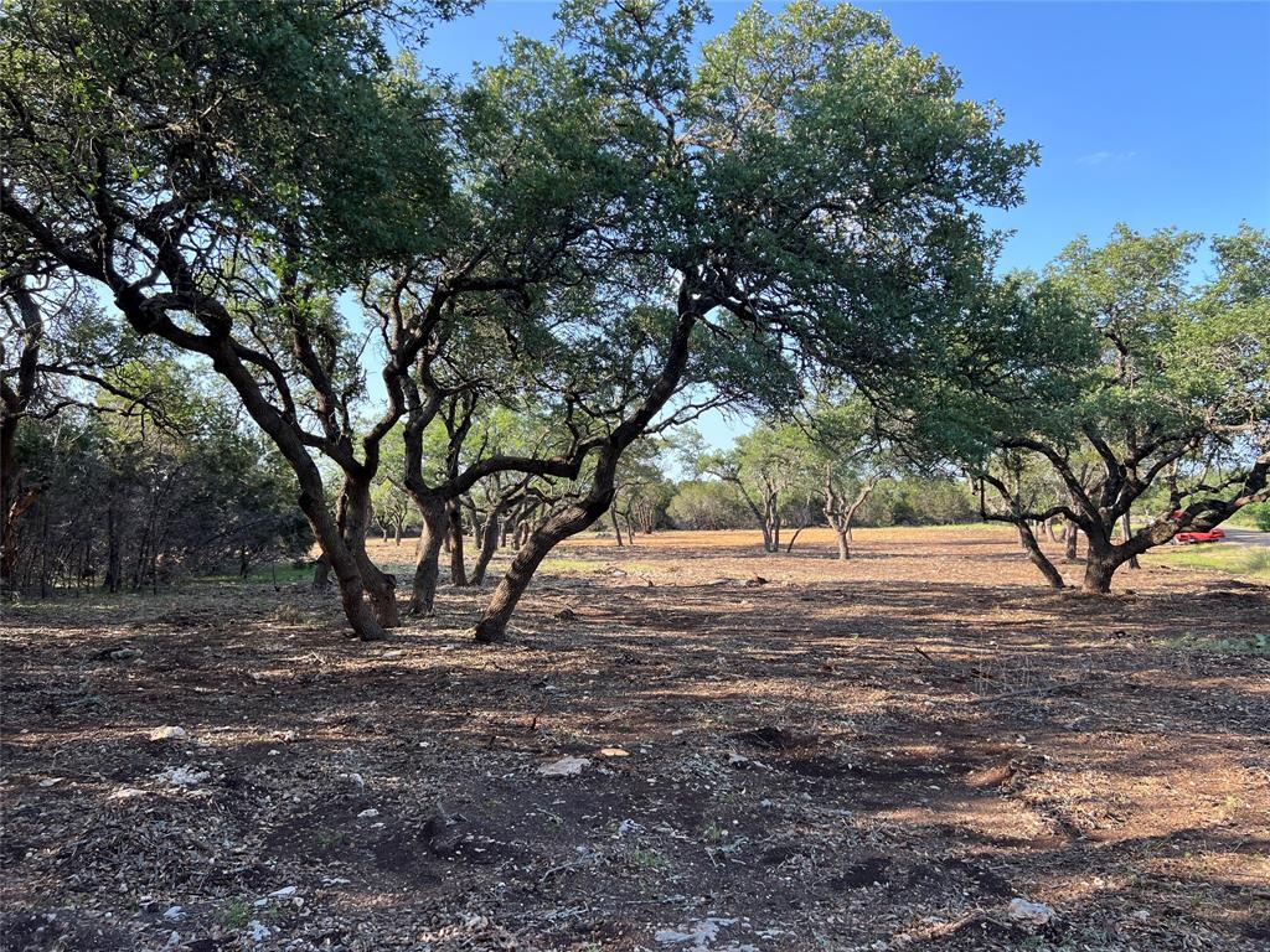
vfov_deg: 53.1
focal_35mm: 26
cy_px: 476
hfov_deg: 67.3
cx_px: 635
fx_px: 954
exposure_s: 1/611
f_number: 1.5
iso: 50
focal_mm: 5.7
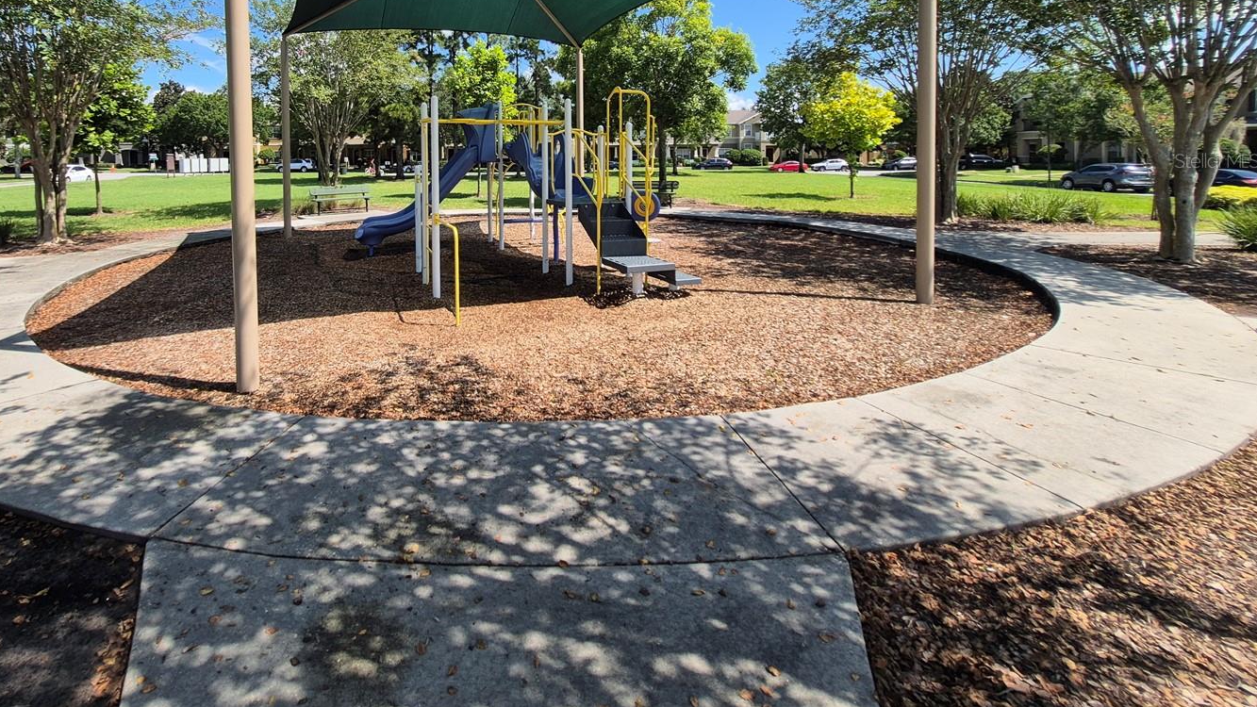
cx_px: 509
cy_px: 160
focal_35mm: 17
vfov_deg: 59.8
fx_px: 567
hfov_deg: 94.8
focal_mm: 1.74
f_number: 2.2
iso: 50
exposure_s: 1/1212
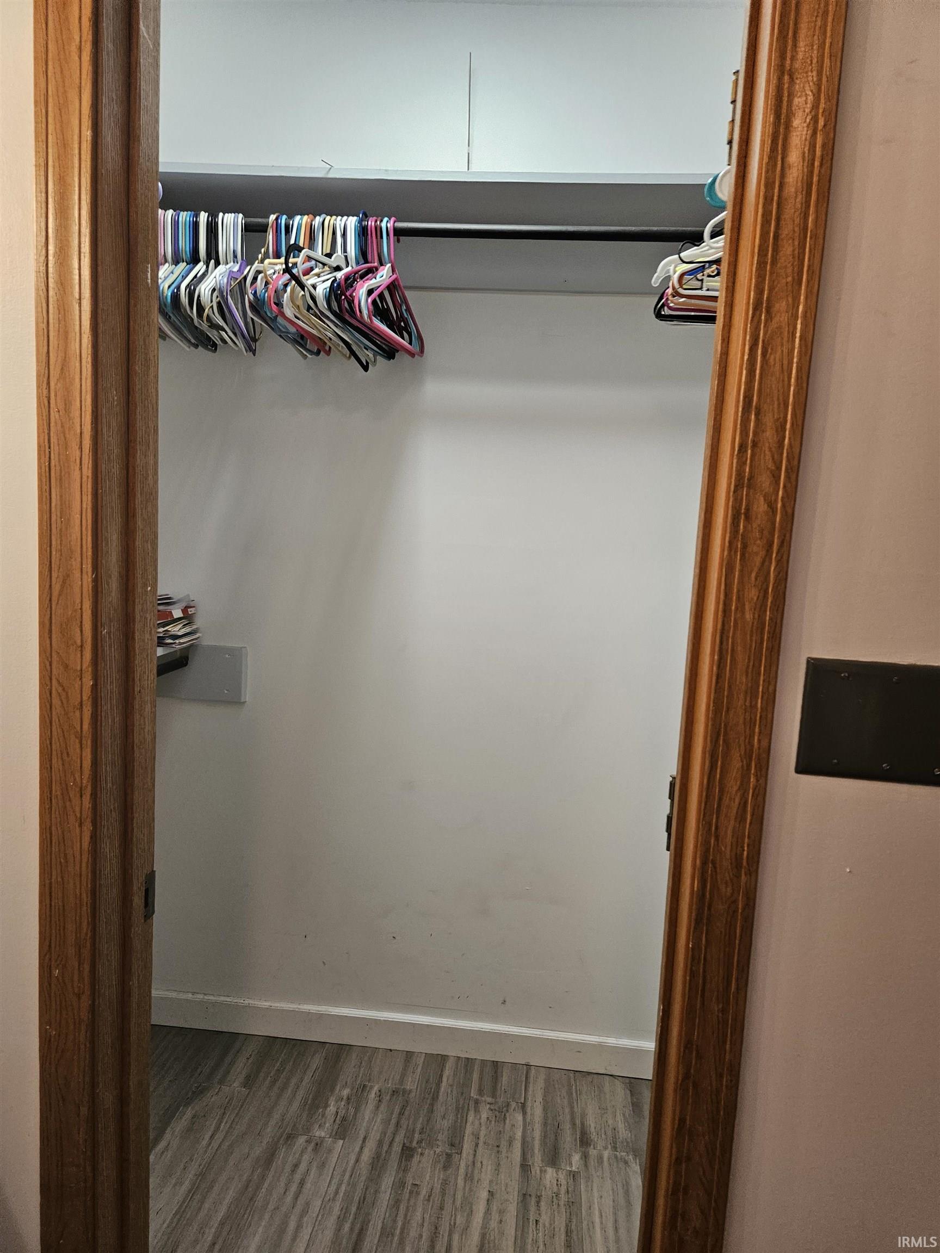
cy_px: 626
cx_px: 470
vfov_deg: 73.9
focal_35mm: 23
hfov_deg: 58.9
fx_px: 833
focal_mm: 5.4
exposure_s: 1/120
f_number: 1.8
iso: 320
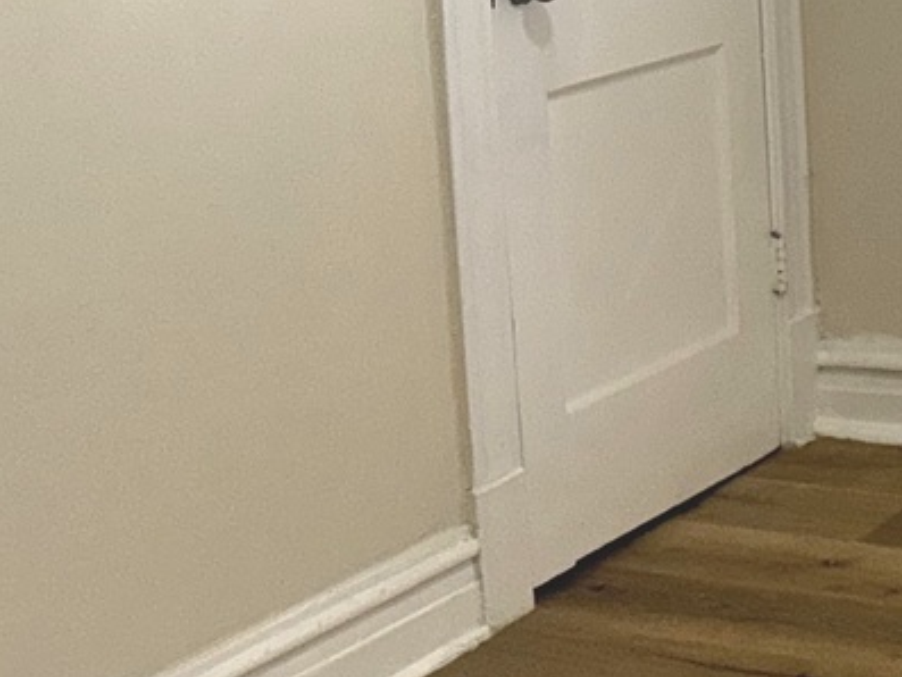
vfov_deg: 16.2
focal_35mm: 87
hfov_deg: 19.6
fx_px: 2268
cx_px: 1341
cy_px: -157
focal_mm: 6.76
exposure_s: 1/164
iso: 50
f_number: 1.78
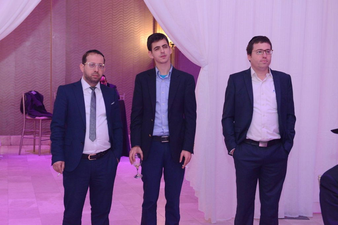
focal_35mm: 56
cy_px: 112
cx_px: 169
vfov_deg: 24.2
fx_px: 526
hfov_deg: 35.6
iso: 4000
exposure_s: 1/60
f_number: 5
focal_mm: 56
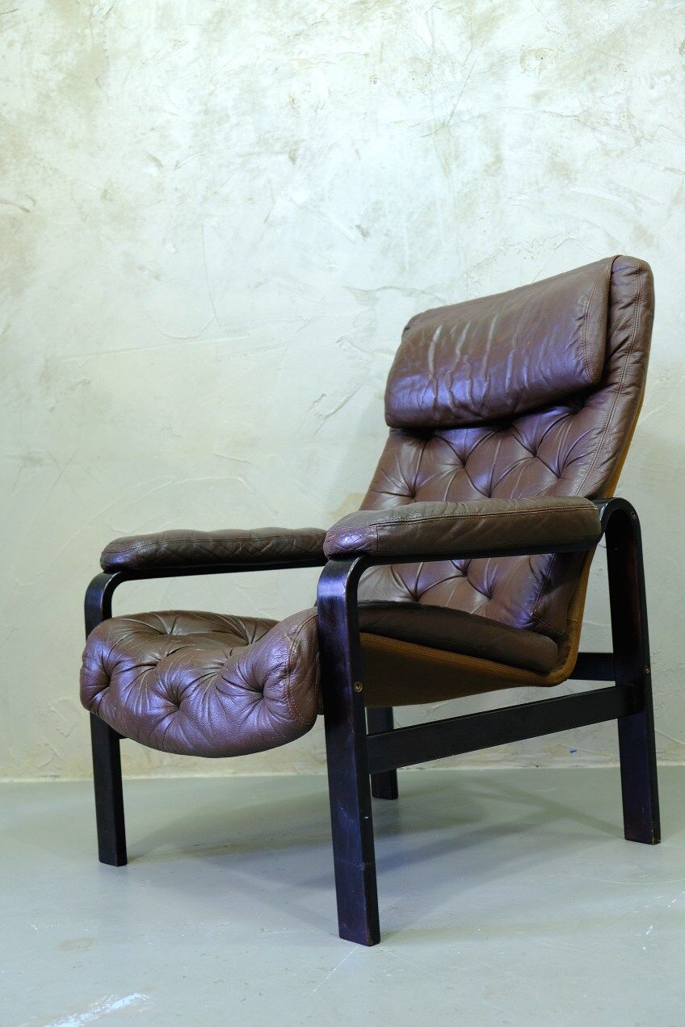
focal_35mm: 40
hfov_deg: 33.4
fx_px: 1142
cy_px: 514
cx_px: 342
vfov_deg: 48.5
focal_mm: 26.5
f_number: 3.2
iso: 1000
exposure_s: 1/40
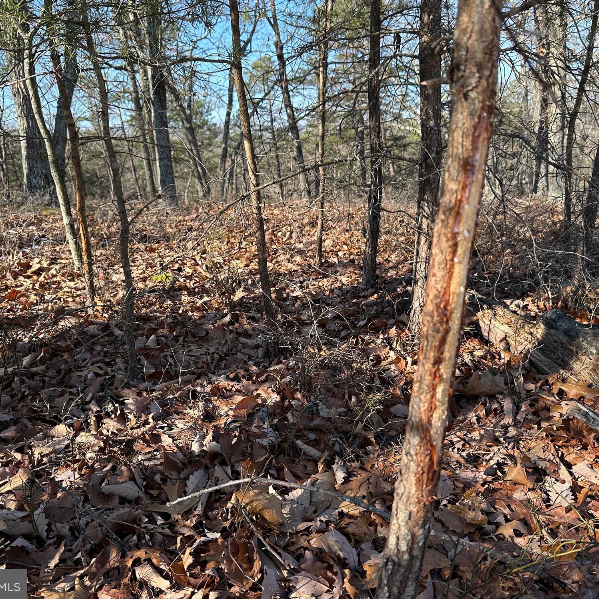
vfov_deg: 55.6
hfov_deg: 55.5
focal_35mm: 29
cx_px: 336
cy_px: 295
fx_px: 568
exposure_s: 1/767
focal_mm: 6.86
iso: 80
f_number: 1.78
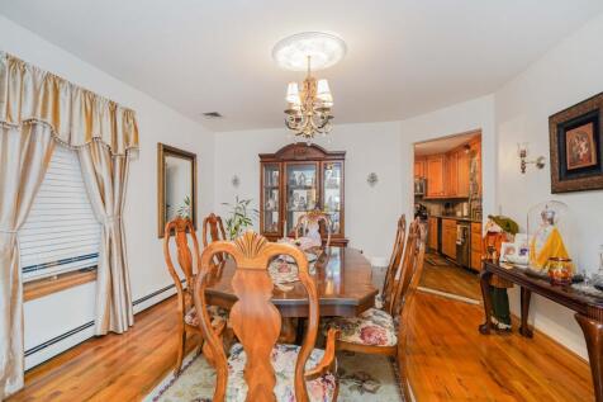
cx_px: 302
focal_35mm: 17
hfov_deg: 93.3
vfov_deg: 70.4
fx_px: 285
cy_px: 201
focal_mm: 17
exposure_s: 1/30
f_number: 4
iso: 800
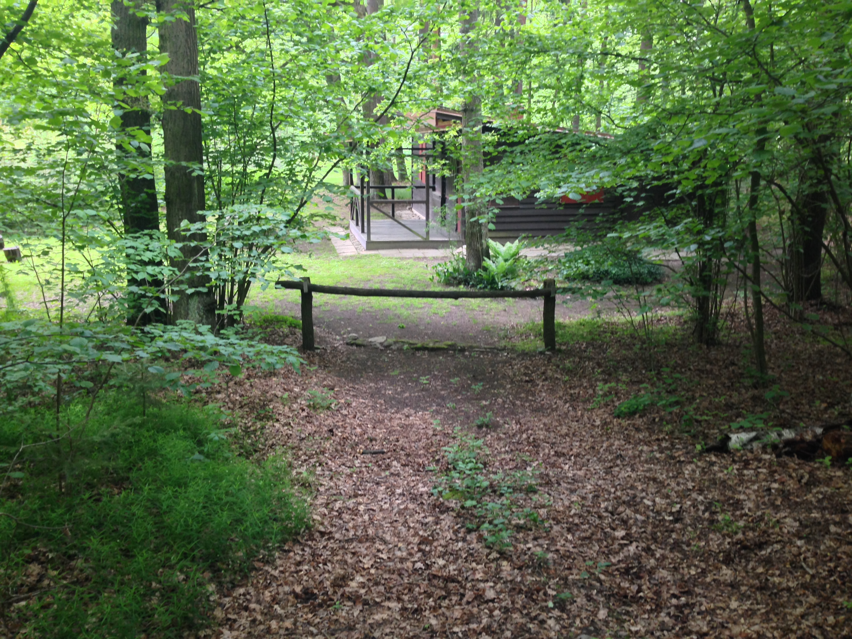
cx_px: 426
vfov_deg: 42.9
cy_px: 320
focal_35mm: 33
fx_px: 812
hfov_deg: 55.4
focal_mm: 4.12
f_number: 2.4
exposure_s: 1/20
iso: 80
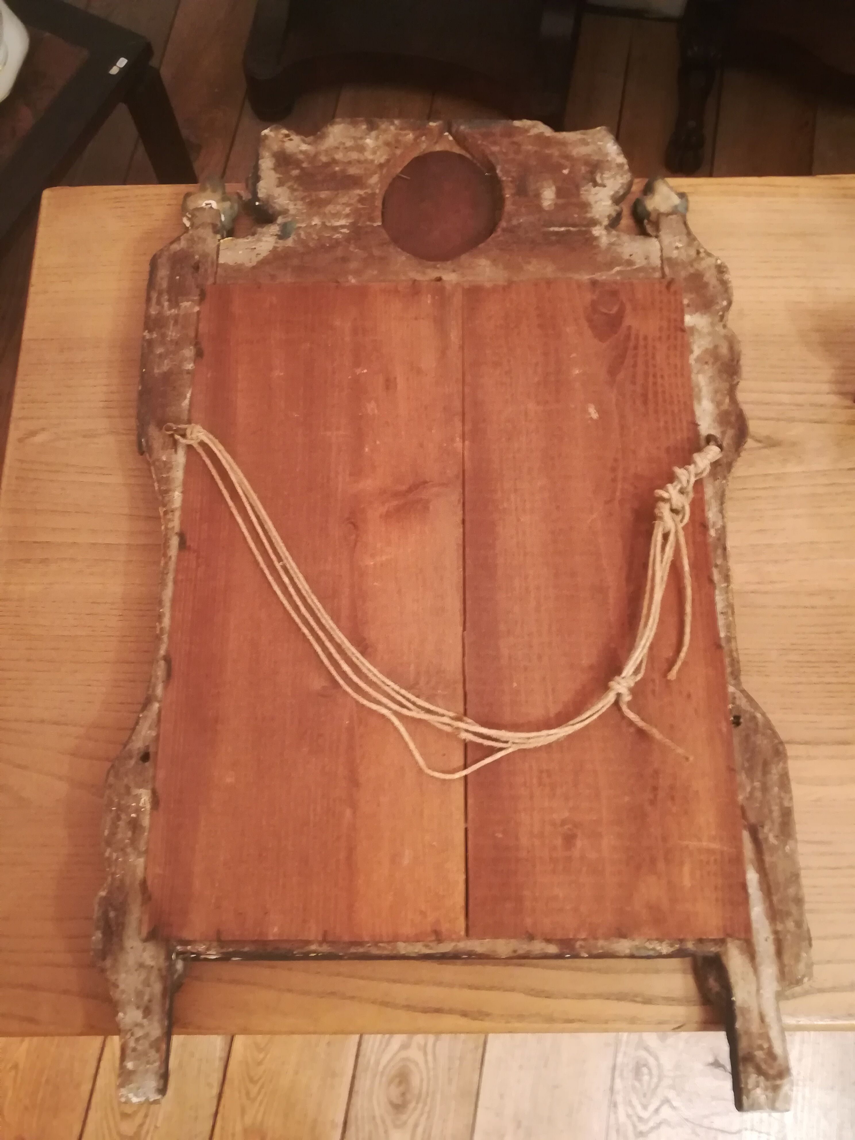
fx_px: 988
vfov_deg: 60.0
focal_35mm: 30
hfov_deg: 46.8
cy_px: 570
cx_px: 428
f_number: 2.2
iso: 800
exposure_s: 1/14.3
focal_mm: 3.83
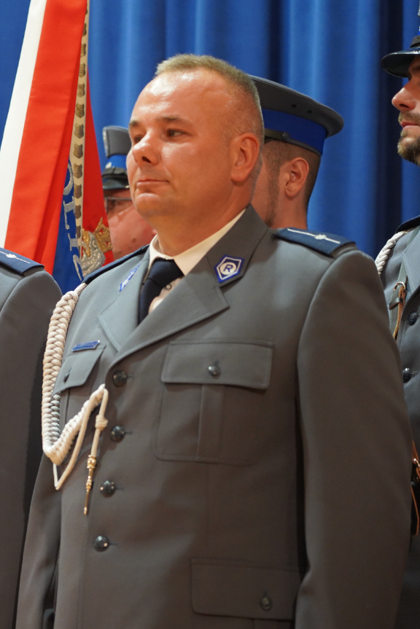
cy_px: 314
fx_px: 2290
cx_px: -15
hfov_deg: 10.4
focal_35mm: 131
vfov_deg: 15.6
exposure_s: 1/160
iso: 3200
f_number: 4
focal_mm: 87
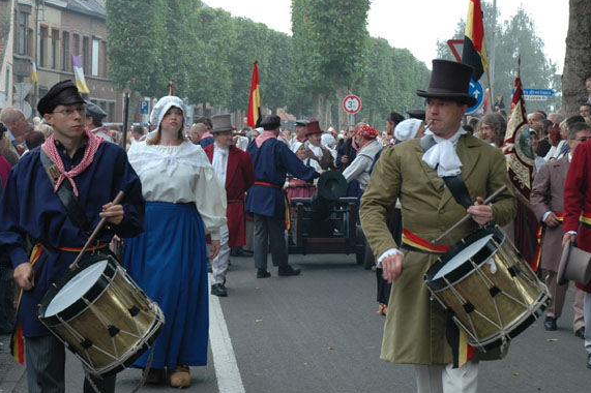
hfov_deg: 24.2
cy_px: 215
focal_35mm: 84
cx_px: 346
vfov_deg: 16.2
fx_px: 1378
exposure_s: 1/80
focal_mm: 40
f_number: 6.3
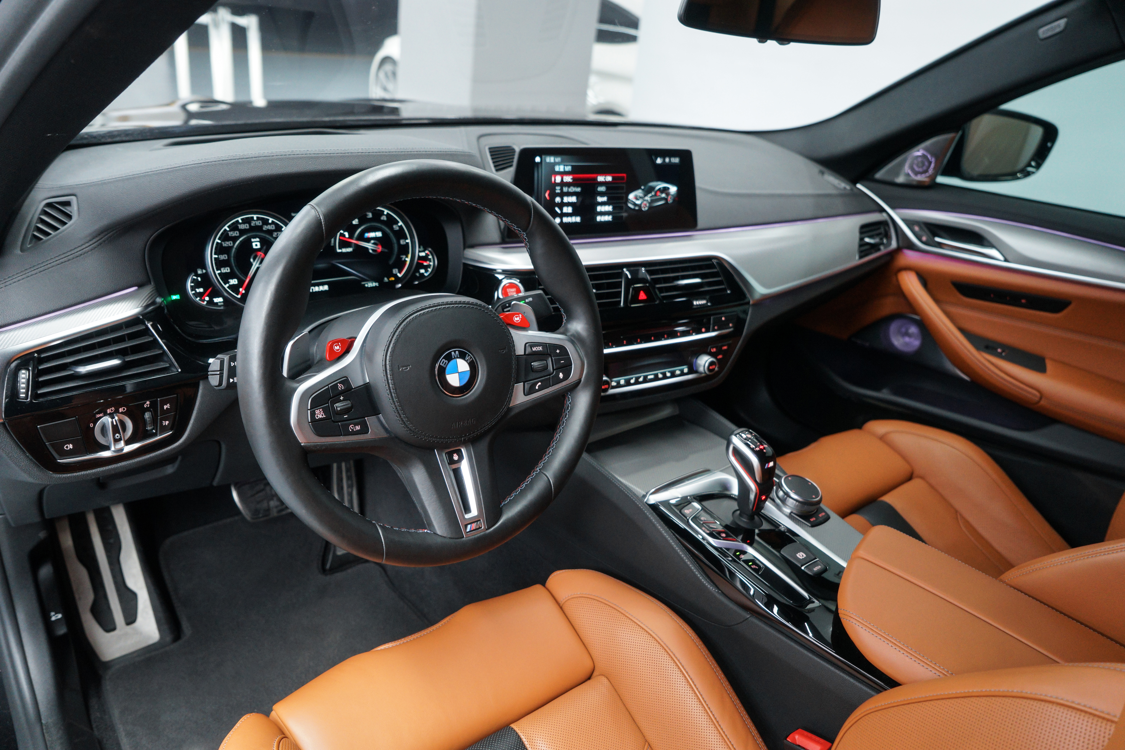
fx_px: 750
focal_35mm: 24
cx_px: 562
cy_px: 375
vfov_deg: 53.1
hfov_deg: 73.7
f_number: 4
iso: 1600
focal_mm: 24
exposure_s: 1/25
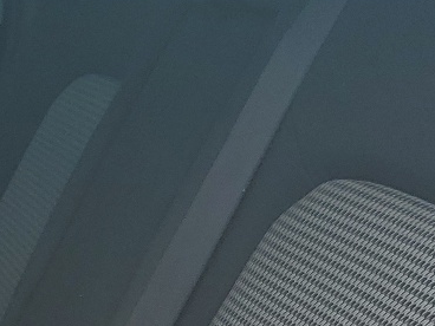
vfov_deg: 12.5
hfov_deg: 15.7
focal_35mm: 113
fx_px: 1420
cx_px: -266
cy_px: 471
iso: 50
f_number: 1.5
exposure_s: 1/455
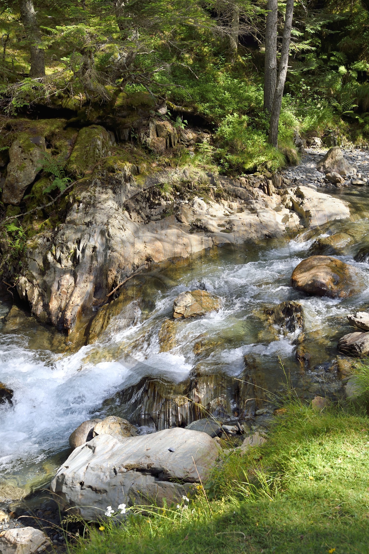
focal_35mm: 48
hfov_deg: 28.0
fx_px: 739
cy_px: 277
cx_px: 184
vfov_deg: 41.1
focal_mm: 48
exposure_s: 1/100
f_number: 10
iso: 200
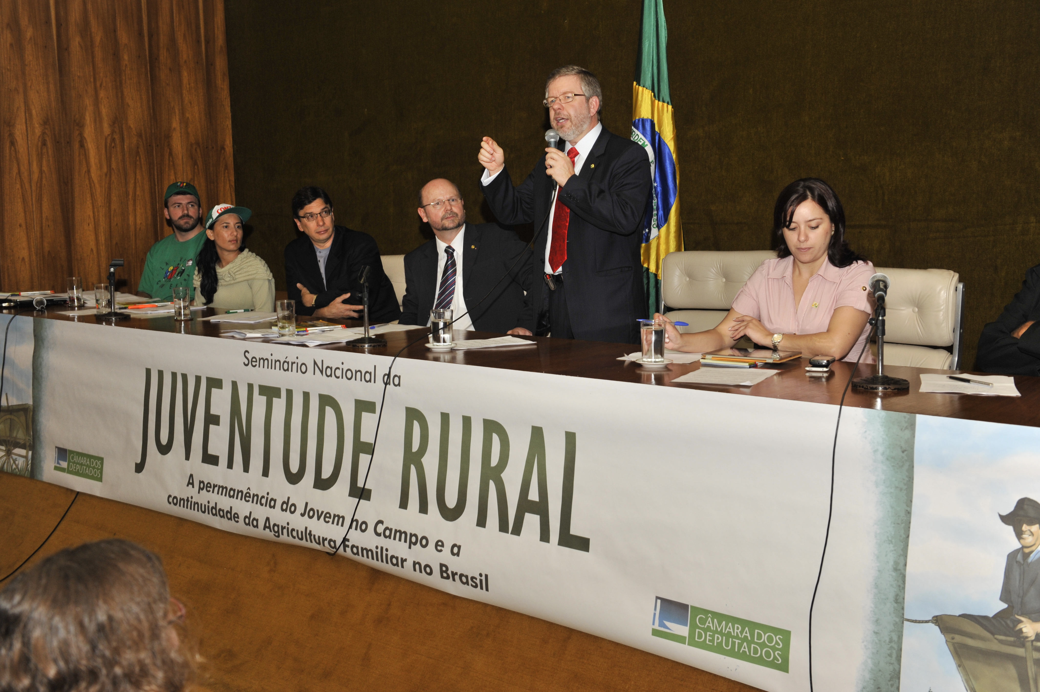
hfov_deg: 48.5
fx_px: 1155
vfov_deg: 33.4
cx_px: 520
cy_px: 346
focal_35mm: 40
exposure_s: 1/60
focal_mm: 40
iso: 800
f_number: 5.6
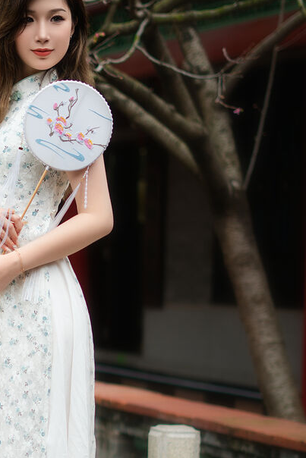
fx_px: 1899
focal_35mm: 149
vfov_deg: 13.7
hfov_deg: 9.1
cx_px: -101
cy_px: 383
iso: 100
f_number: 1.8
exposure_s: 1/320
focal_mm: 50
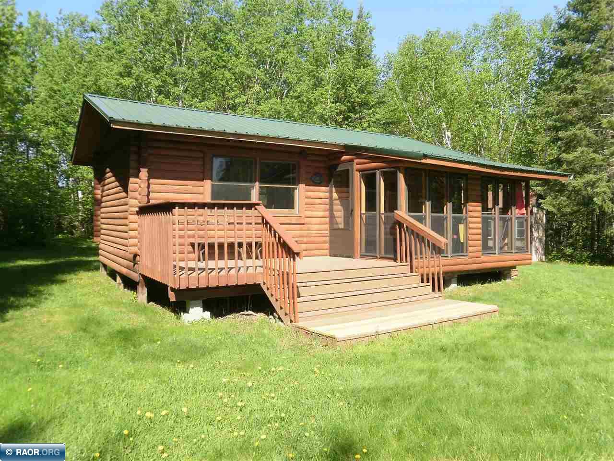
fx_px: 461
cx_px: 307
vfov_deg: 53.1
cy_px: 230
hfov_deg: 67.3
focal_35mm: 26
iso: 100
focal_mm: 4.65
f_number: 7.8
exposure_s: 1/125
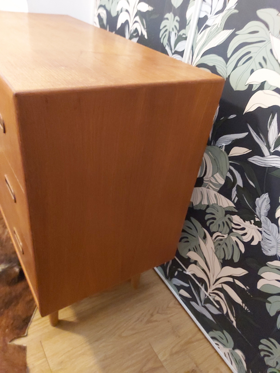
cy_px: 186
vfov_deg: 67.3
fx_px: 280
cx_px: 140
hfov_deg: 53.1
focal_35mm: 26
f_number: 1.7
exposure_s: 1/10
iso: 2500
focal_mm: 3.92
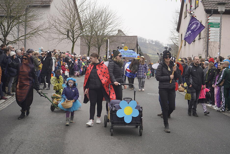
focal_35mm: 51
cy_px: 77
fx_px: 326
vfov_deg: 26.5
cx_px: 115
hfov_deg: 38.9
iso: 125
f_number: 4.5
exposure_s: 1/160
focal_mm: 51
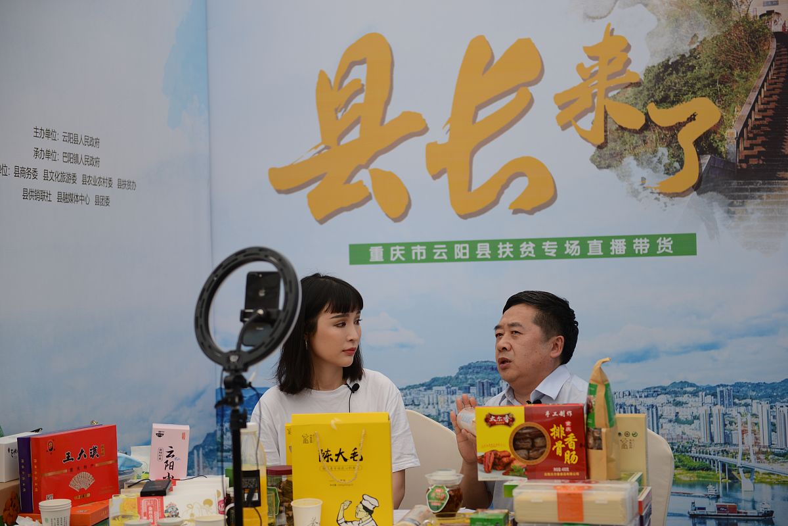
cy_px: 263
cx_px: 394
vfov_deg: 19.5
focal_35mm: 70
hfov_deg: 28.8
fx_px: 1532
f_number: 2.8
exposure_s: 1/2000
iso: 200
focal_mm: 70
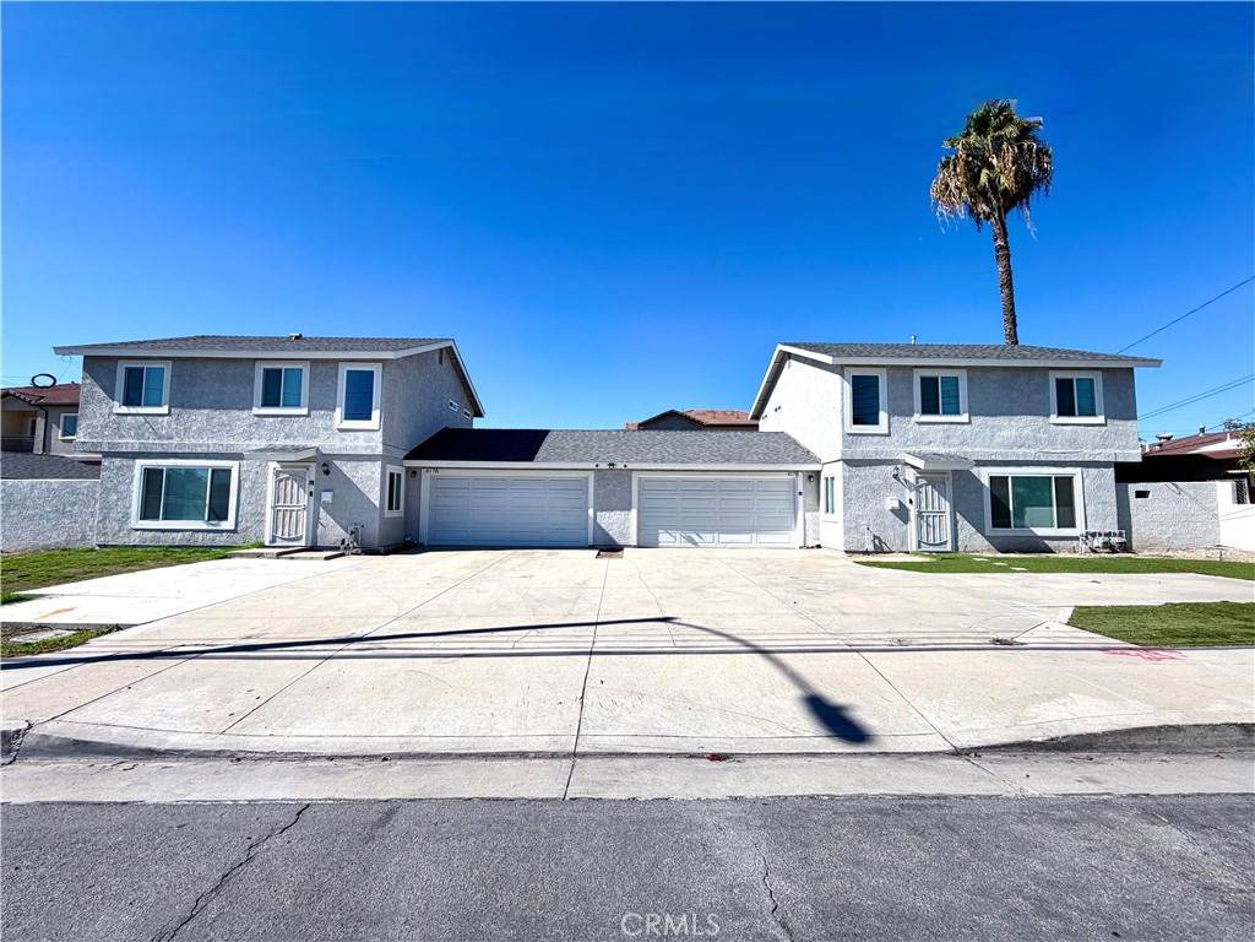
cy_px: 471
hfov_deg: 102.1
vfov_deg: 85.7
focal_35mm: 14
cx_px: 628
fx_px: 508
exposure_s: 1/1033
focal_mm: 2.22
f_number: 2.2
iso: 20
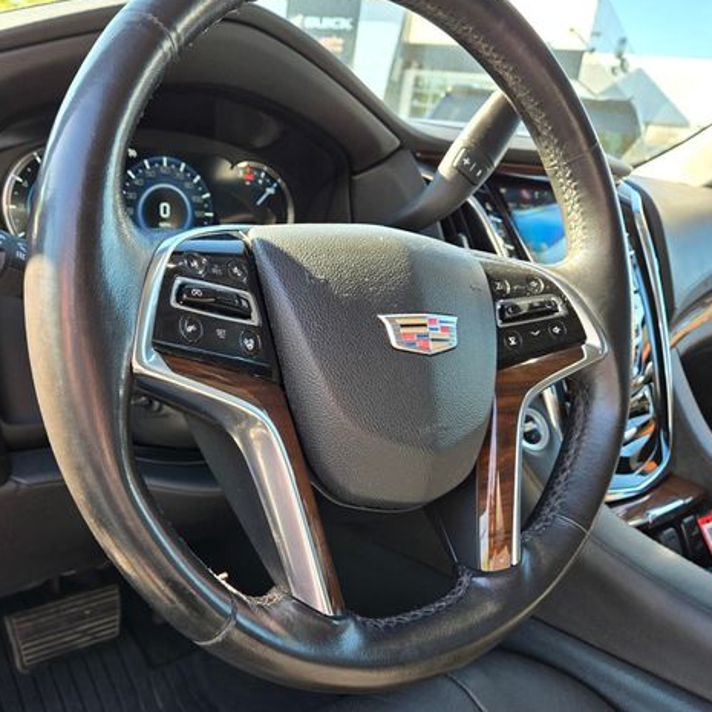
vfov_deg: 57.3
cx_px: 286
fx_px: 652
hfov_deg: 56.9
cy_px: 358
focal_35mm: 28
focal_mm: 5.4
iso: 64
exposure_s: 1/180
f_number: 1.8
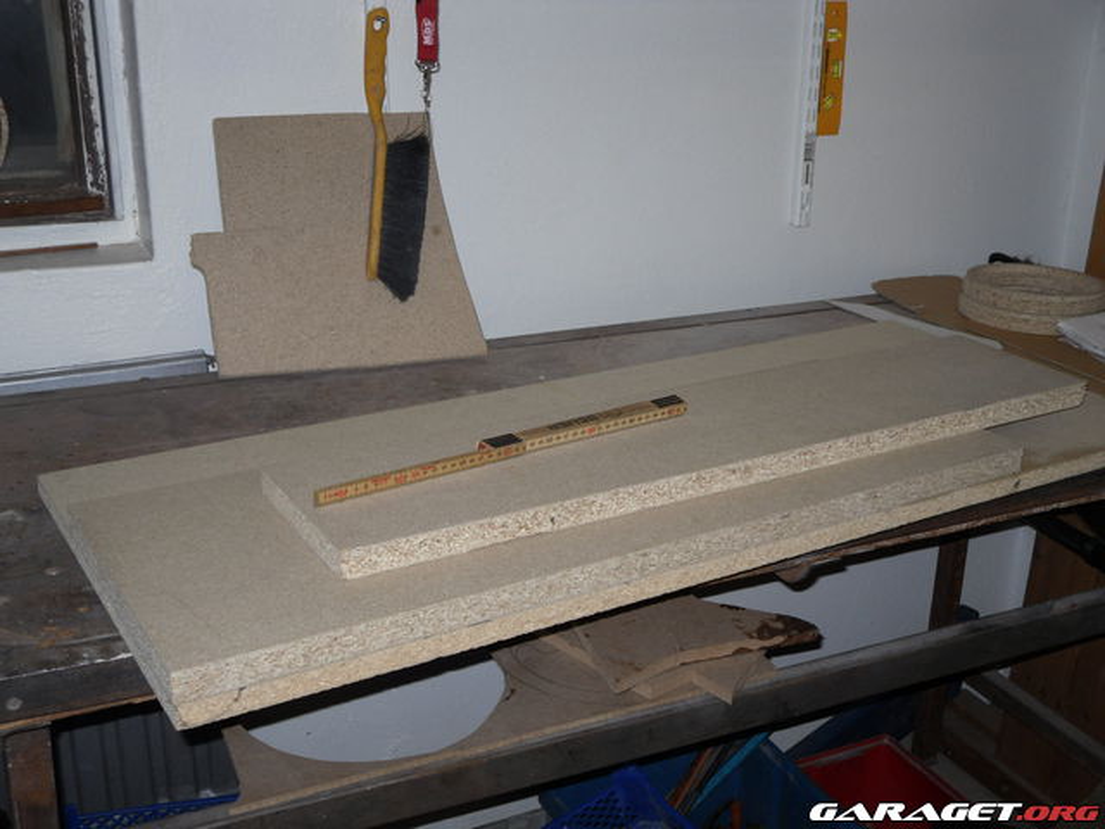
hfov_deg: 42.9
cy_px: 414
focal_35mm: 44
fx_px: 1405
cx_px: 552
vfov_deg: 32.9
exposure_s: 1/51
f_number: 3.8
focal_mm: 7.88
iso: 80
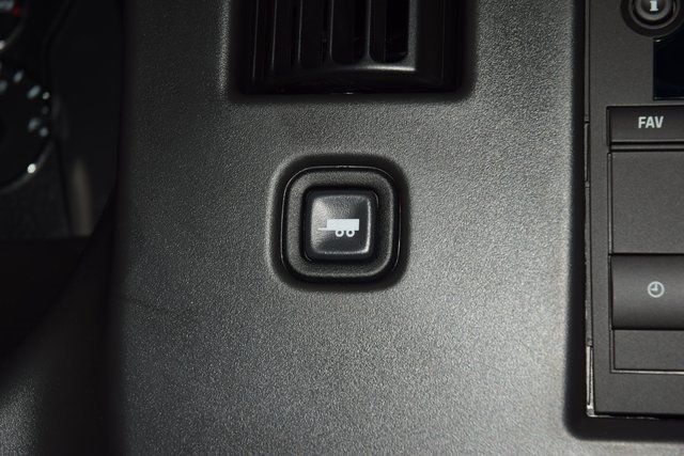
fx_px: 1995
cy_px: 228
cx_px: 342
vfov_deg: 13.0
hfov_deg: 19.5
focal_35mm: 105
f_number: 8
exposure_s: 1/125
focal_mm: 70
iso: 100
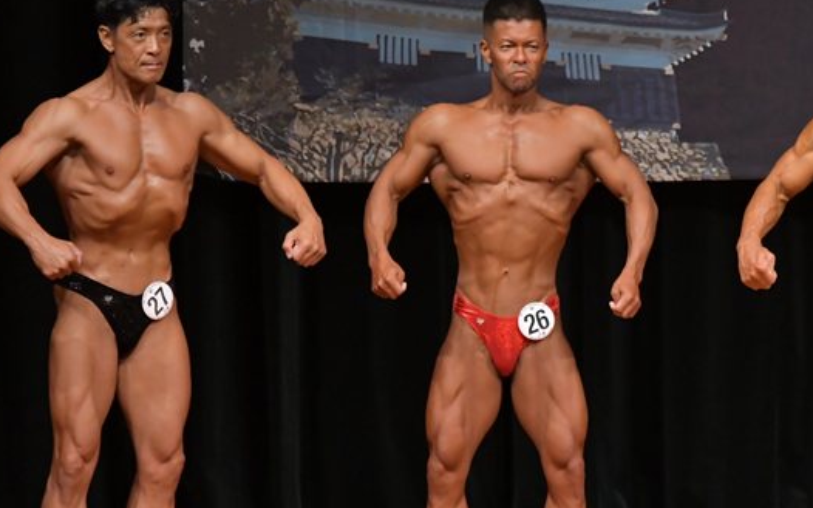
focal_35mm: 428
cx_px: 553
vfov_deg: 3.1
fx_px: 9485
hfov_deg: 4.9
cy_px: 313
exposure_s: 1/400
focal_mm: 190
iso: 5000
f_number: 5.6
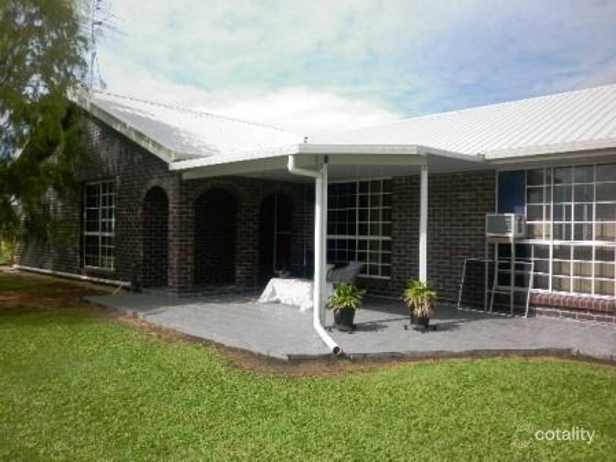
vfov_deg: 49.7
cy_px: 231
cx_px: 308
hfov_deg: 63.4
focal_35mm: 28
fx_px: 498
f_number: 2.8
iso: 80
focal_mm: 5
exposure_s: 1/1000
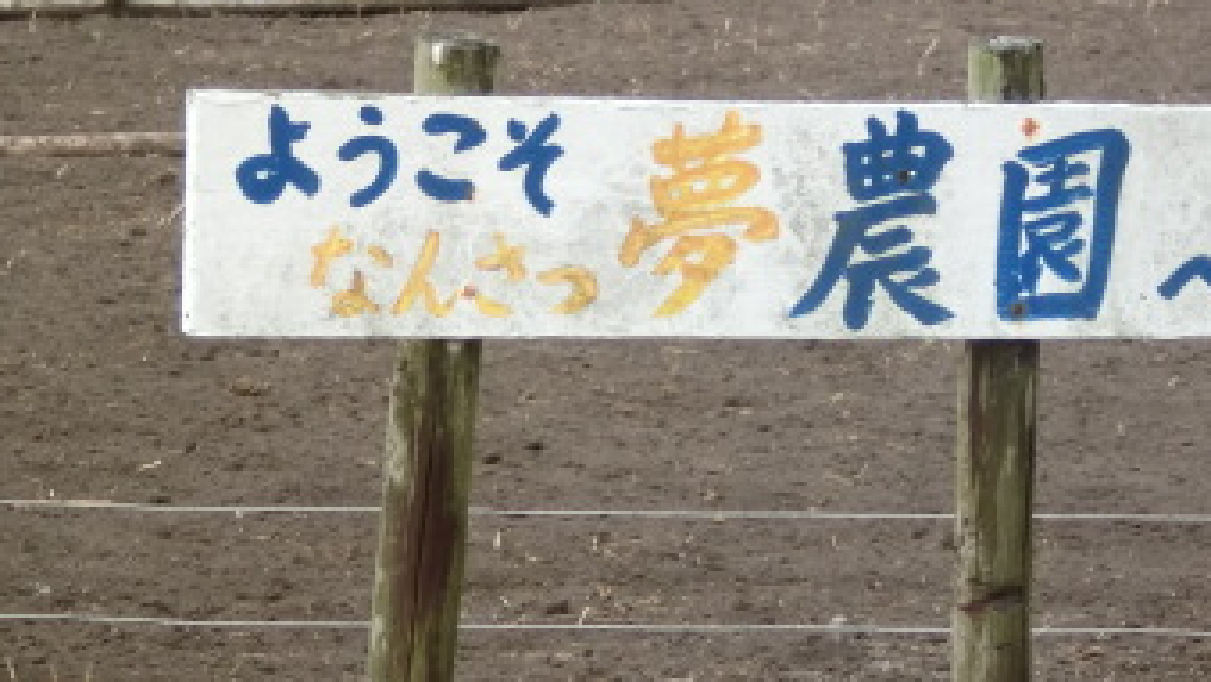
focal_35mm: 218
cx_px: 825
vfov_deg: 5.6
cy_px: 432
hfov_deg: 9.9
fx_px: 7003
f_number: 5.9
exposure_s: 1/100
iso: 80
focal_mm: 18.9
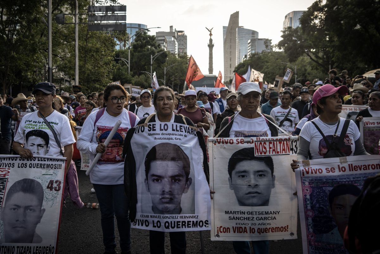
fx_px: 306
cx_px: 190
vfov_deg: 45.0
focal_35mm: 29
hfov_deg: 63.7
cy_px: 127
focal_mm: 29
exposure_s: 1/500
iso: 500
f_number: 5.6
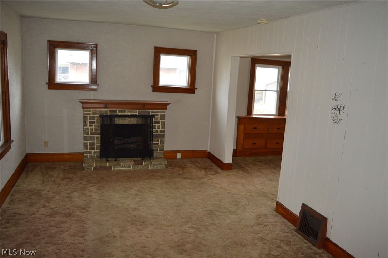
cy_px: 129
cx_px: 194
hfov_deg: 62.0
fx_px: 323
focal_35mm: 30
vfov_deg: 43.5
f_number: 3.5
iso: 400
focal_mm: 20
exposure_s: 1/60
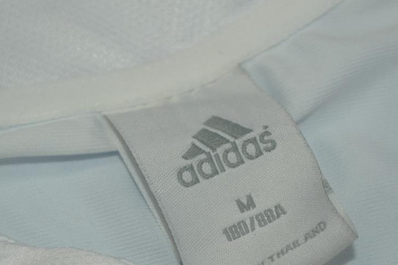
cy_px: 136
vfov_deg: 12.9
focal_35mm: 106
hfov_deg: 19.3
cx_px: 209
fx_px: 1172
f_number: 5.6
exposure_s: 1/200
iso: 200
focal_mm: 48
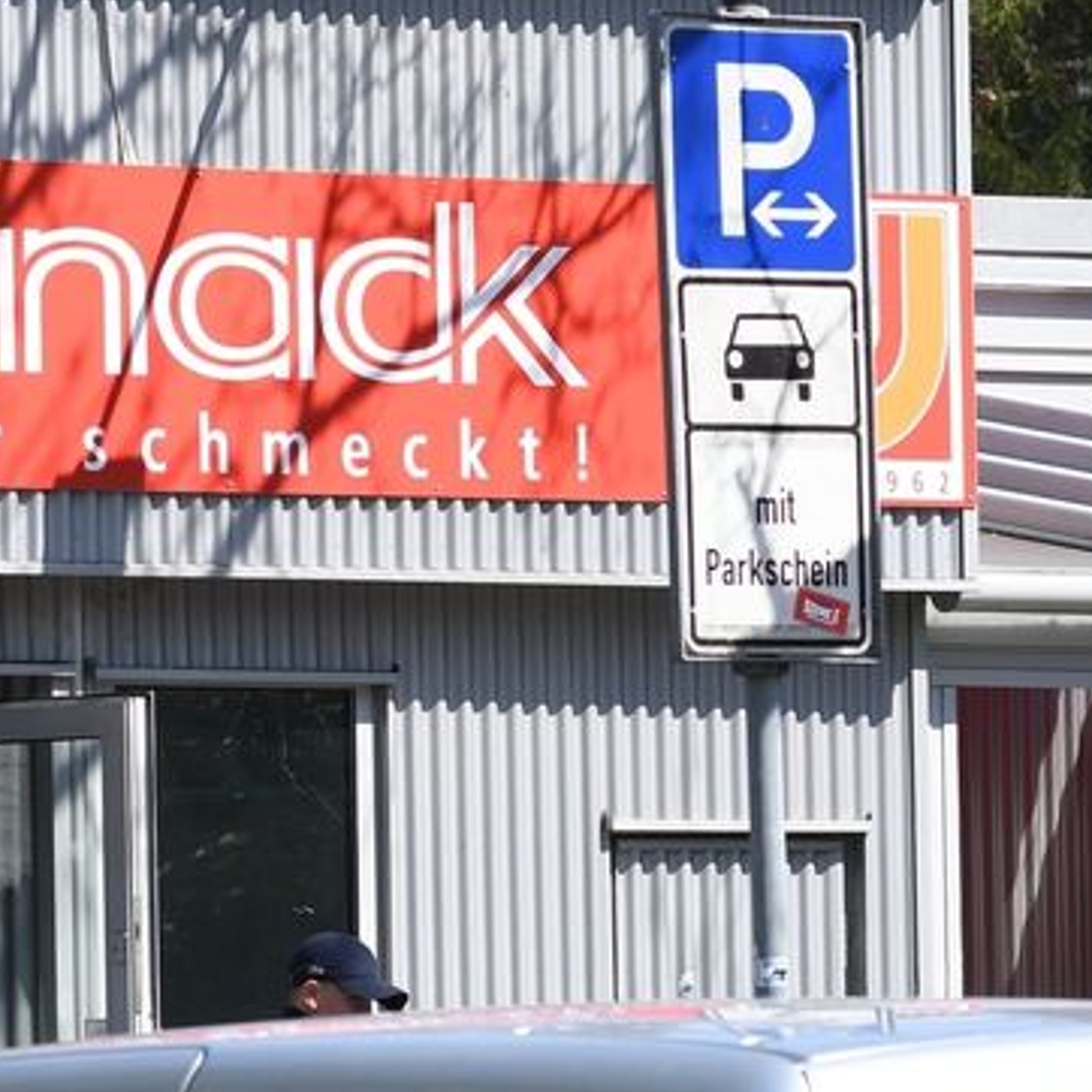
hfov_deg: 4.9
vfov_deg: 4.9
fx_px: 12777
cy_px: 636
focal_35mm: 358
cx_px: -576
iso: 200
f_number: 5.6
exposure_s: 1/800
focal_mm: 85
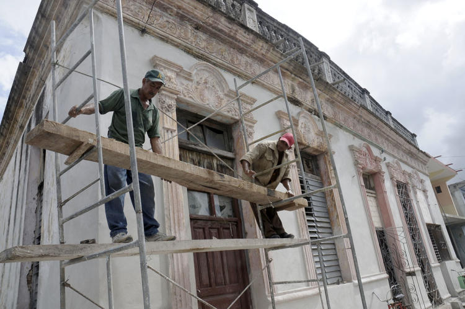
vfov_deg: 47.8
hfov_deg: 67.4
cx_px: 232
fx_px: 348
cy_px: 154
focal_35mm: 27
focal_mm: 18
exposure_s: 1/100
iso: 200
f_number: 18
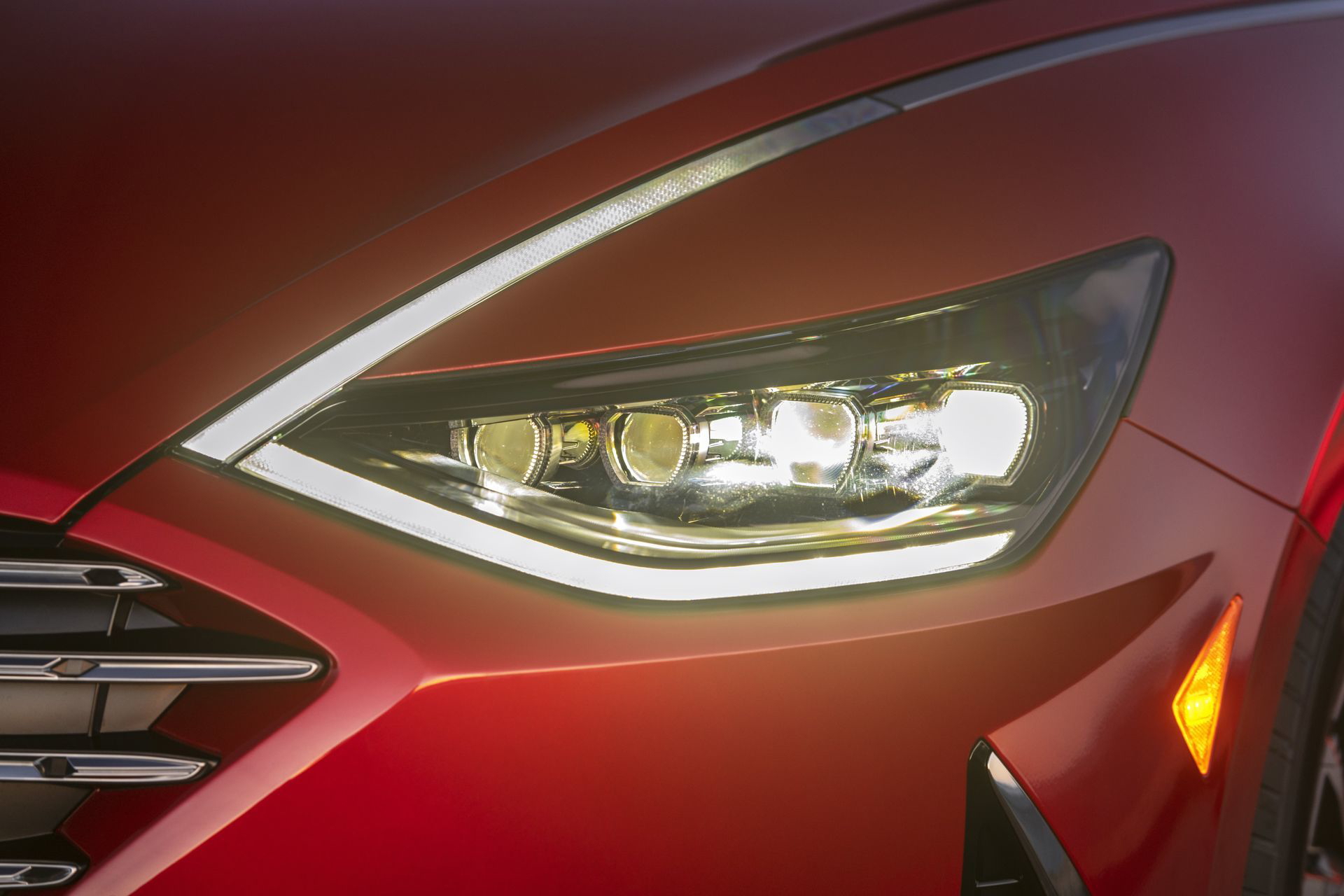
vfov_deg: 11.2
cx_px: 672
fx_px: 4554
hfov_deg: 16.8
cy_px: 448
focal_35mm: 122
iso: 200
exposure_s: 10
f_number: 5
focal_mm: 122
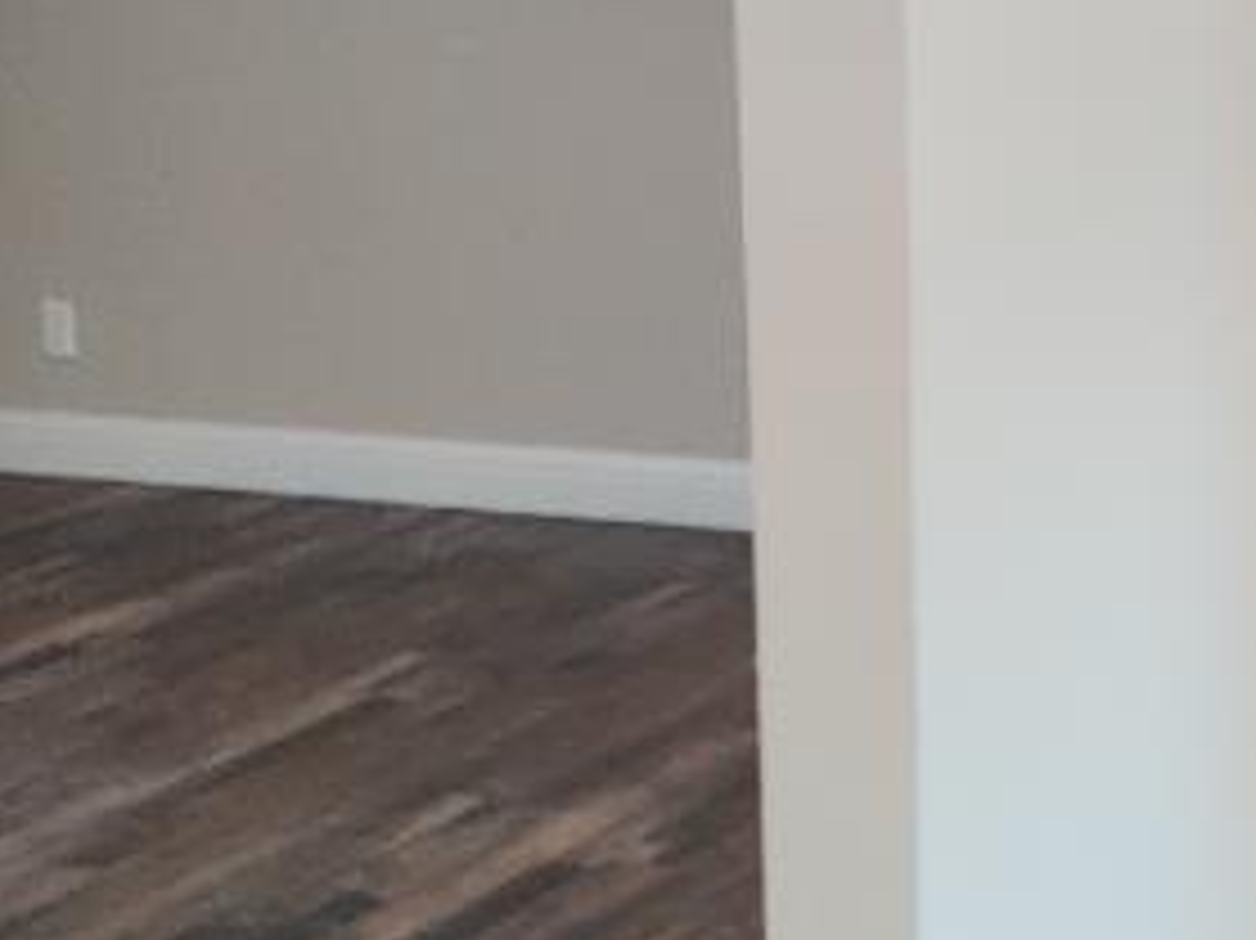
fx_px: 2539
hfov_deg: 27.7
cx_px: 779
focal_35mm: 70
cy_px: 758
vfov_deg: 20.7
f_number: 2.2
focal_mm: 2.25
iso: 640
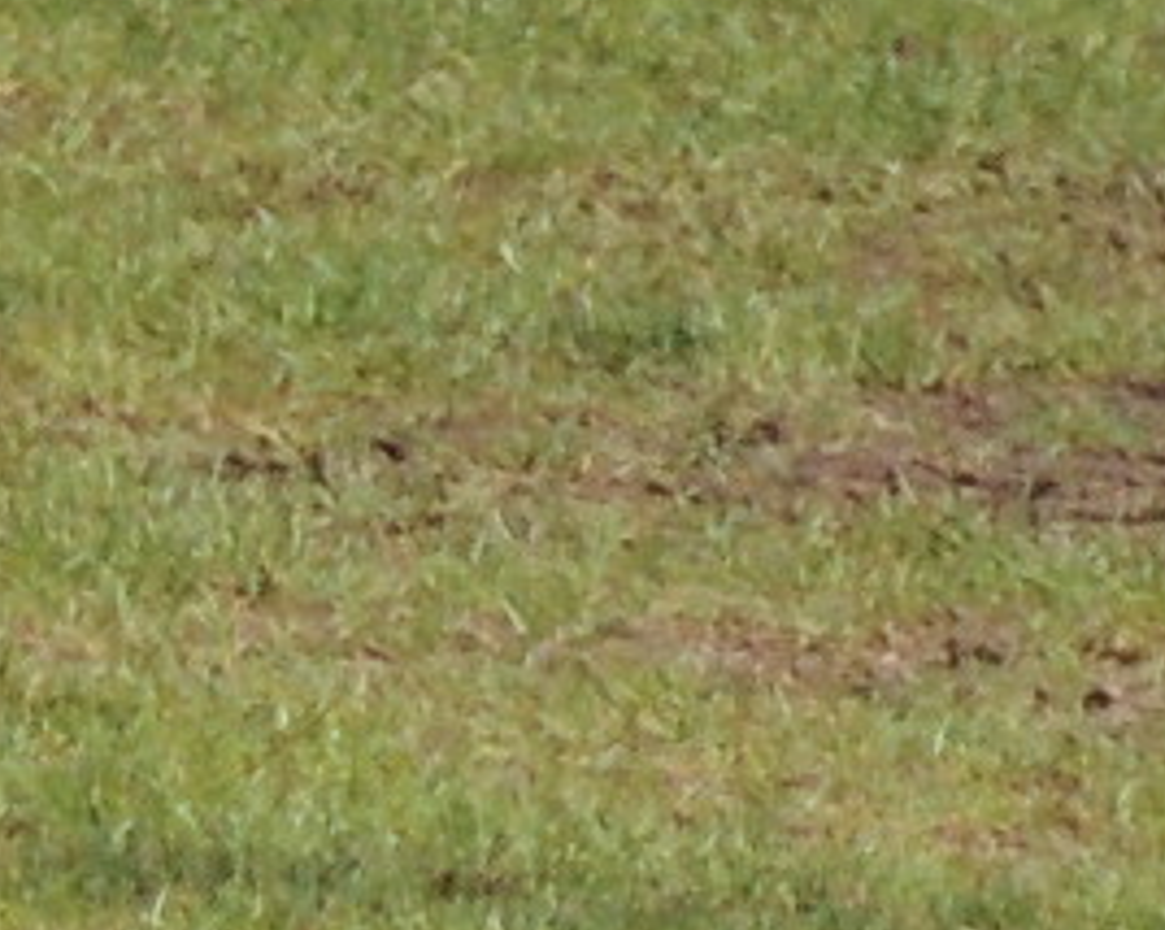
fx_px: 85654
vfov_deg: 0.6
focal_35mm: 2486
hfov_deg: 0.8
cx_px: -3286
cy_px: -1825
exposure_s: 1/800
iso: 160
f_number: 4.8
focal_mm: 53.5
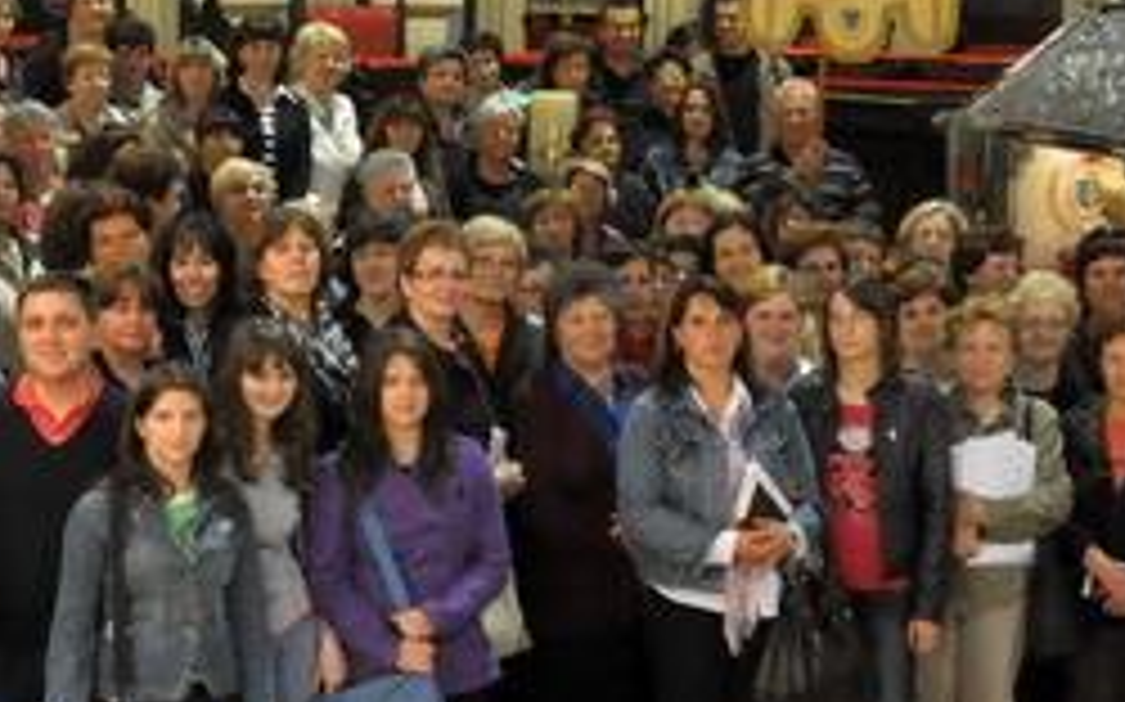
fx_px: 3289
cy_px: 297
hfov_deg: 19.4
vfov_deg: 12.2
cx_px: 594
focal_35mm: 107
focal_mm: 27
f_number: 4
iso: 2000
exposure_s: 1/30
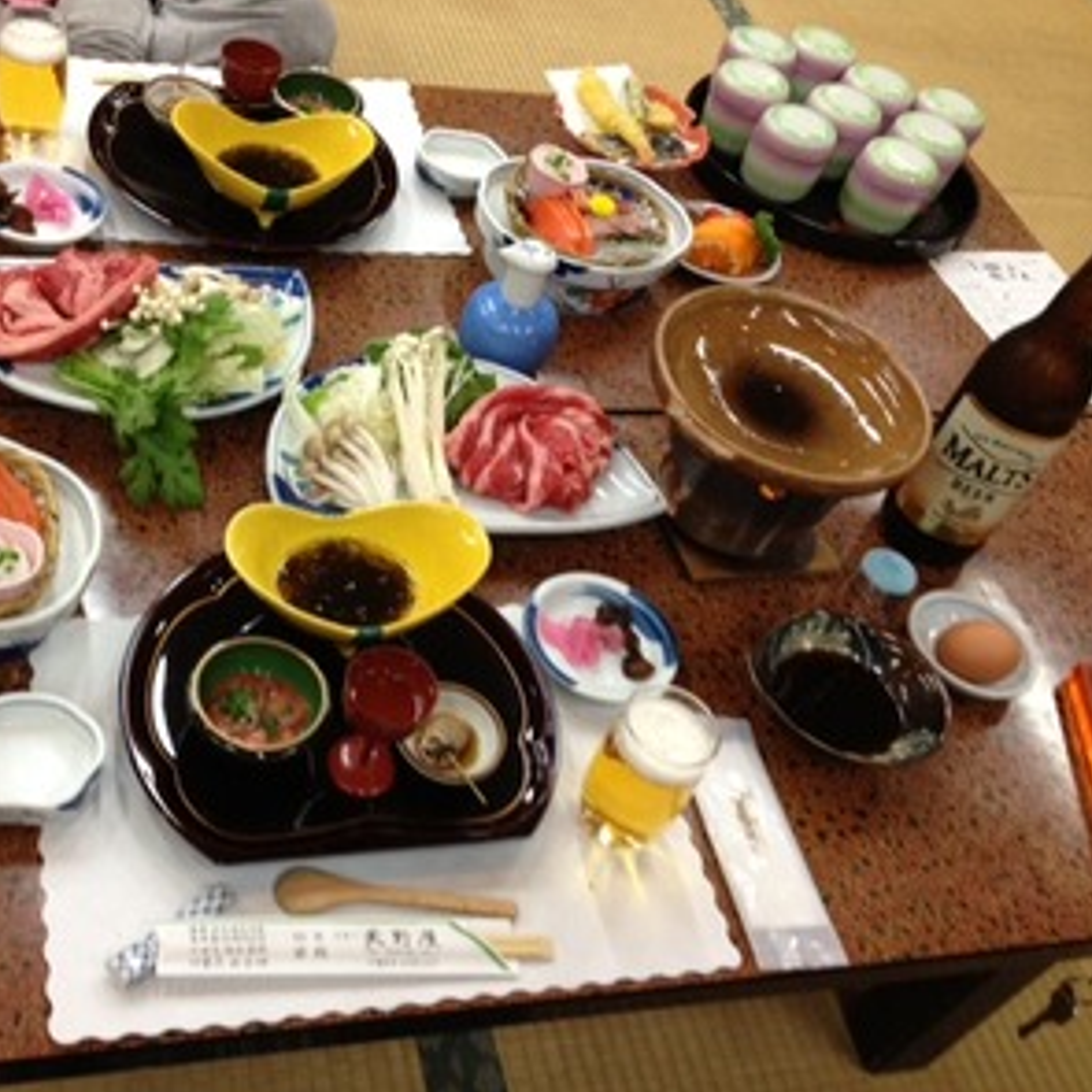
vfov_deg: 40.0
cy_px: 540
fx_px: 1499
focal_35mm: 42
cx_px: 366
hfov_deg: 39.6
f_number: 2.4
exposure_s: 1/20
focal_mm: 4.28
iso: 200
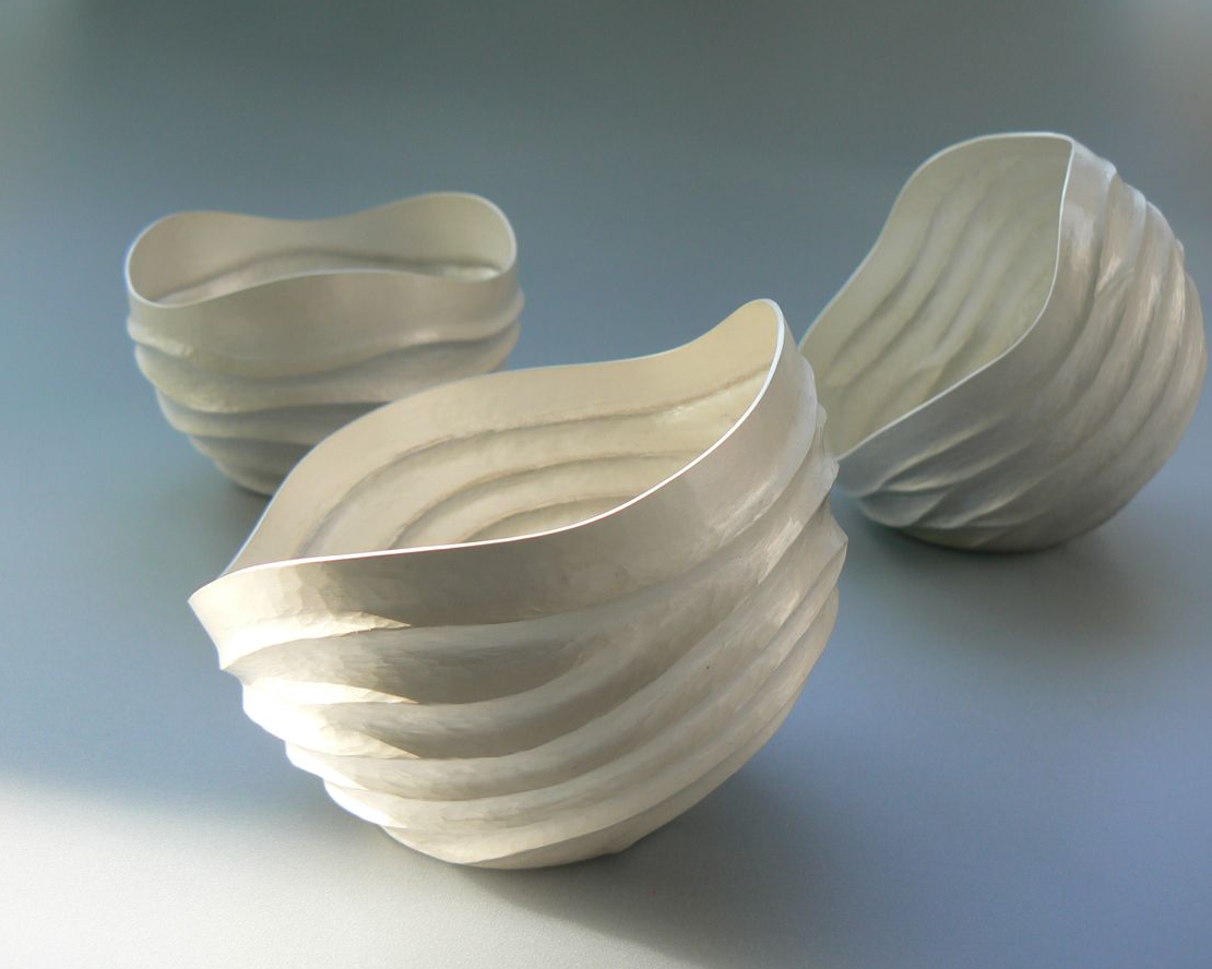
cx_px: 647
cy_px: 486
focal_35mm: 38
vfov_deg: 39.2
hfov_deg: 47.9
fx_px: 1363
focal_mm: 6
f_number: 4
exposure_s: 1/125
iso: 80
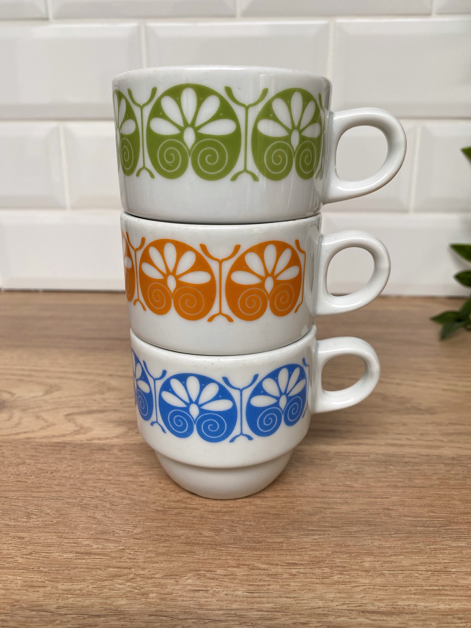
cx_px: 236
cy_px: 314
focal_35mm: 26
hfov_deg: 53.1
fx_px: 472
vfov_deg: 67.3
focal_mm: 4.25
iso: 40
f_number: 1.8
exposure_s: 1/121
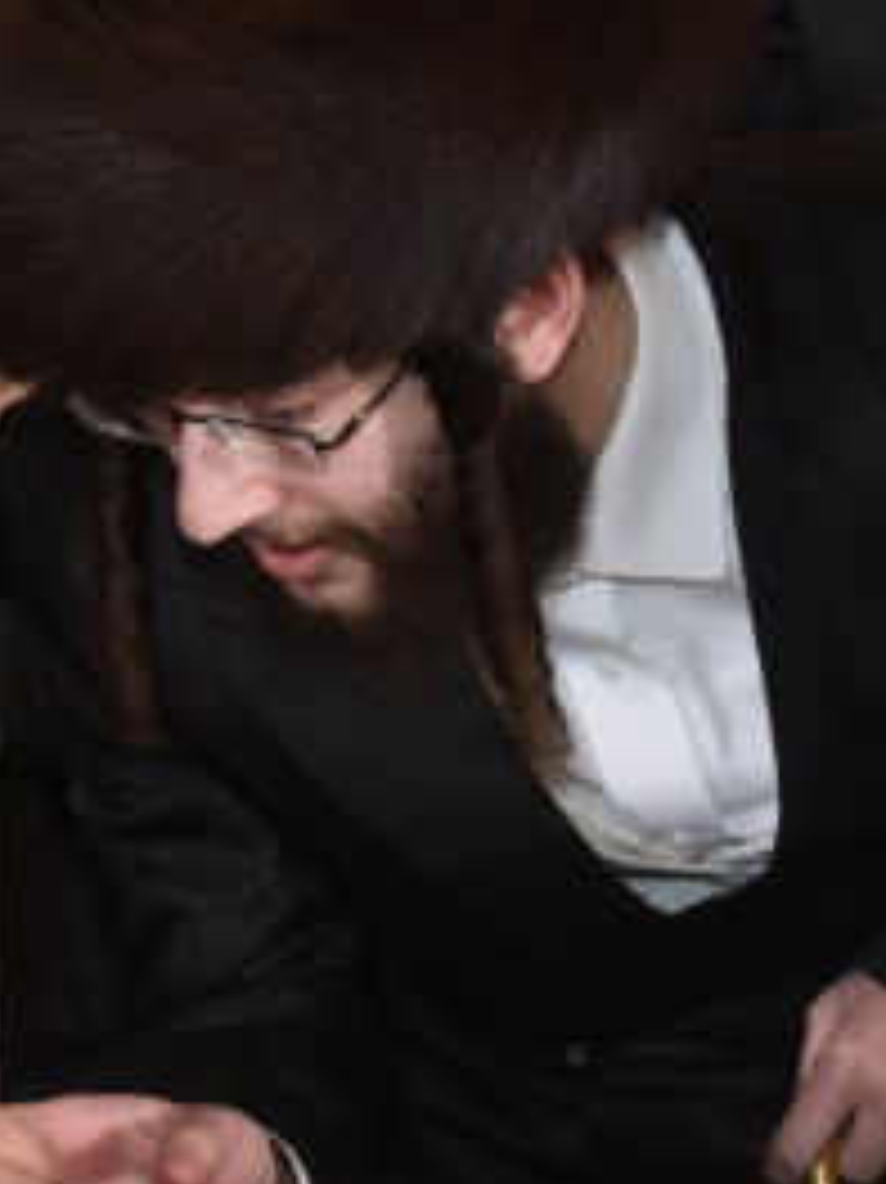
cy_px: 515
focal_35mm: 232
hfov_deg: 6.4
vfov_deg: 8.5
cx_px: -153
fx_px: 7924
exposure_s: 1/160
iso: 800
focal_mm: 62
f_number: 8
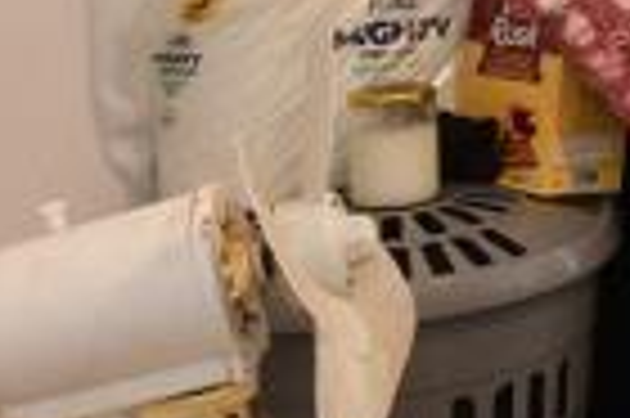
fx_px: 1923
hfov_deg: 13.2
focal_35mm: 110
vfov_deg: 11.7
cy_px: -290
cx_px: 1570
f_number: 8
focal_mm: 10
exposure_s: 1/5
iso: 160
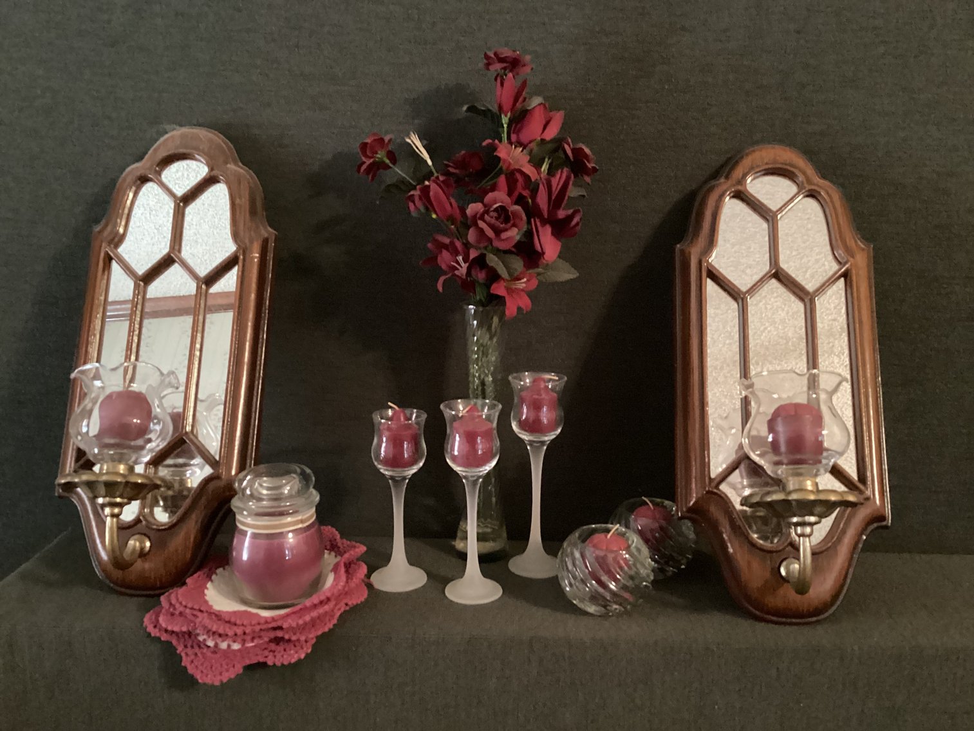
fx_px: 872
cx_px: 487
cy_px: 366
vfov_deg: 45.4
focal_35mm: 31
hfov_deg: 58.3
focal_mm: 3.3
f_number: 2.4
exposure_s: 1/17
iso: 640
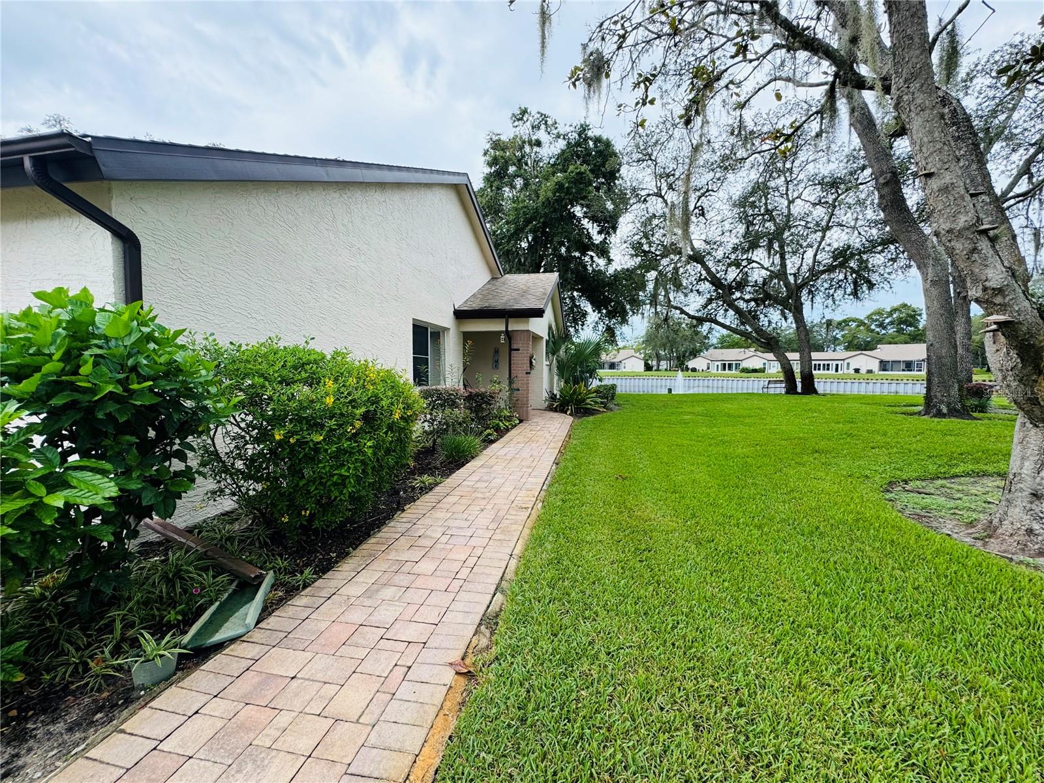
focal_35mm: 14
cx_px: 522
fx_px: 422
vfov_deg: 85.7
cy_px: 392
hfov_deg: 102.1
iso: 40
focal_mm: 2.22
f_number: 2.2
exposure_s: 1/403
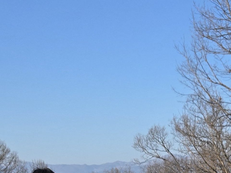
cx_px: 192
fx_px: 641
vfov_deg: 14.0
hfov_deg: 20.2
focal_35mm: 96
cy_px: 296
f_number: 1.8
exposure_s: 1/2921
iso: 64
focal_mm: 5.4
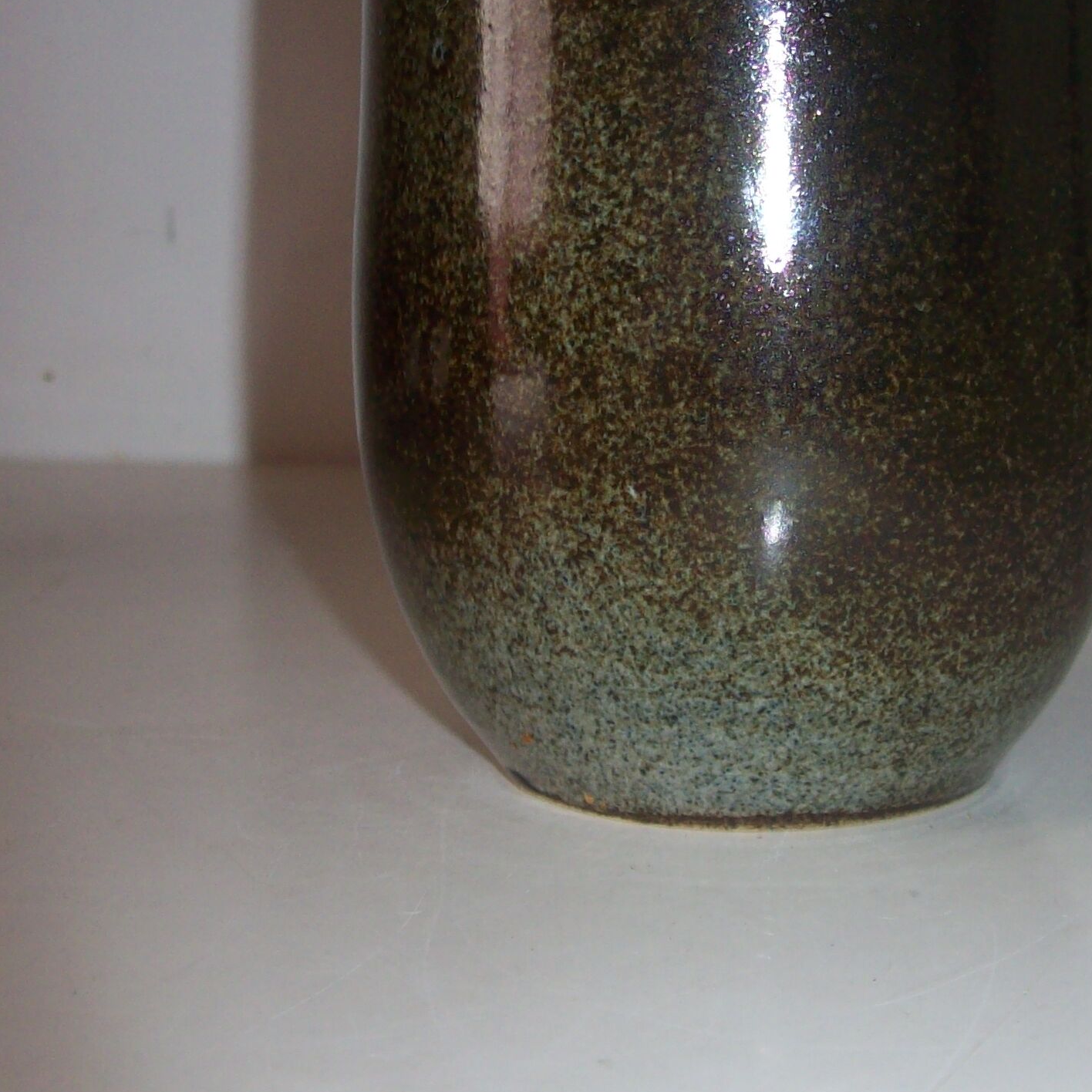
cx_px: 711
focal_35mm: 64
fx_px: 2284
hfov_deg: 26.8
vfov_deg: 26.7
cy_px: 363
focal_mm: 6
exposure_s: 1/64
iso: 80
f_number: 2.7
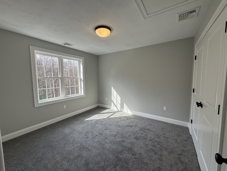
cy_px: 86
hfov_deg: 102.1
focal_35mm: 14
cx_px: 114
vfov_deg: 85.7
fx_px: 92
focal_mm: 2.22
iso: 40
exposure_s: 1/196
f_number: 2.2
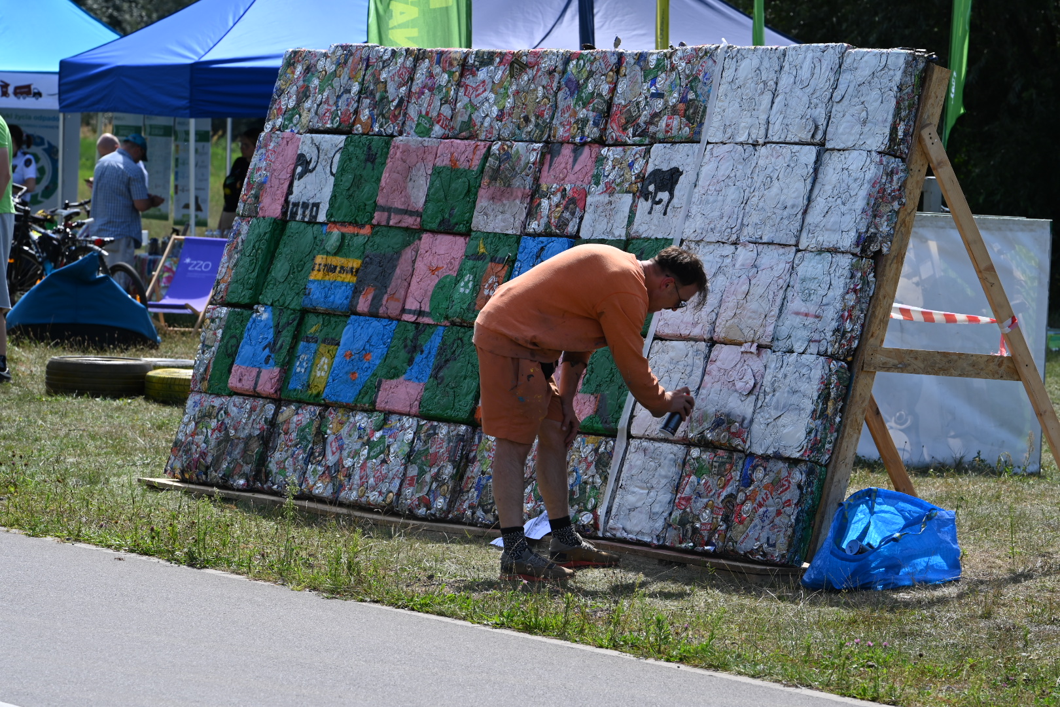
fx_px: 5300
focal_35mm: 180
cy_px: 354
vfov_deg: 7.6
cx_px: 530
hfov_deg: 11.4
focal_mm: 180
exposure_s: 1/125
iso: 100
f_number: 10
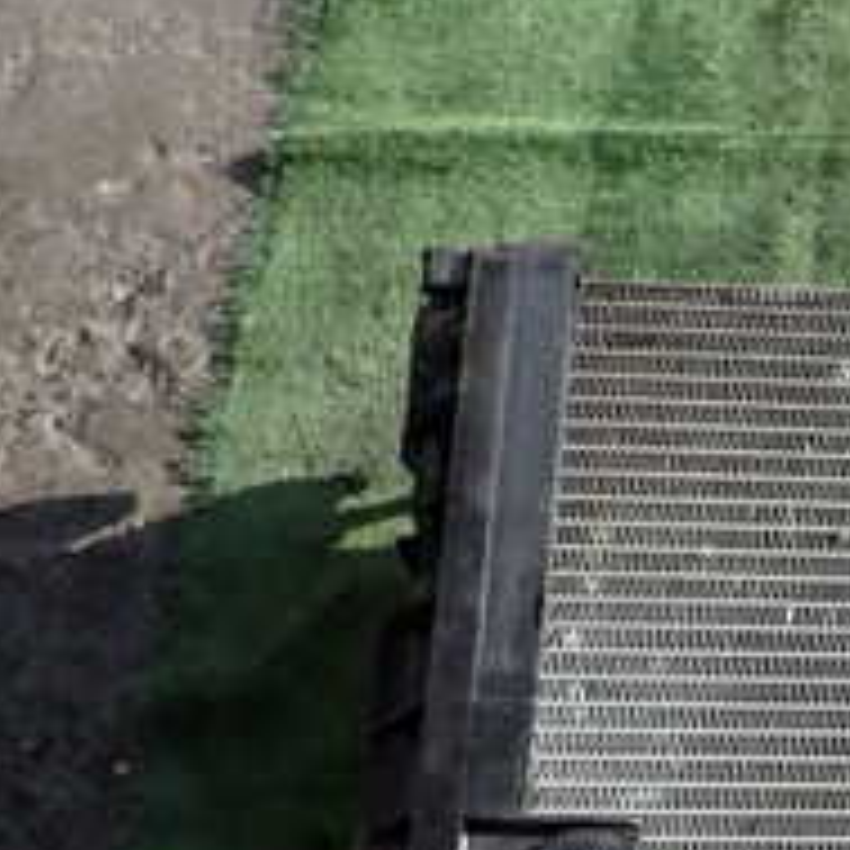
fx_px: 1945
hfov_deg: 20.6
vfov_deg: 23.9
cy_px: 778
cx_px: 1313
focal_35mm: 70
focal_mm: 4.5
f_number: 2.8
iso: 100
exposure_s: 1/400
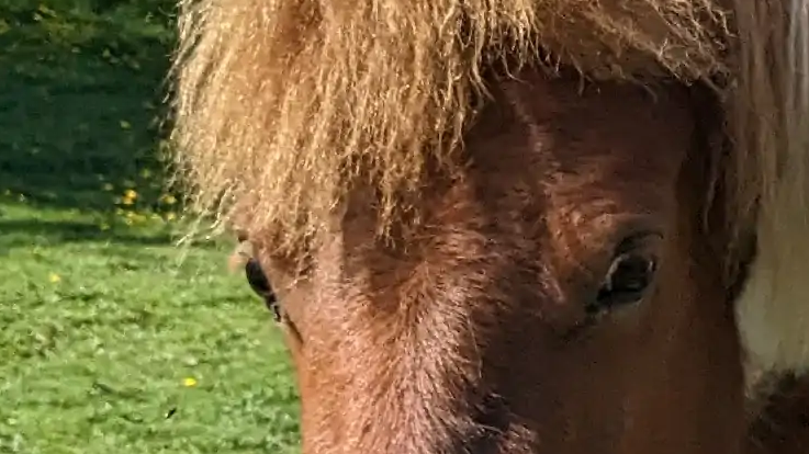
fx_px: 3453
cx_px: 1632
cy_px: 908
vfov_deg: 7.3
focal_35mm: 161
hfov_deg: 11.9
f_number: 1.73
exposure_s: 1/4673
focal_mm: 4.38
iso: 55
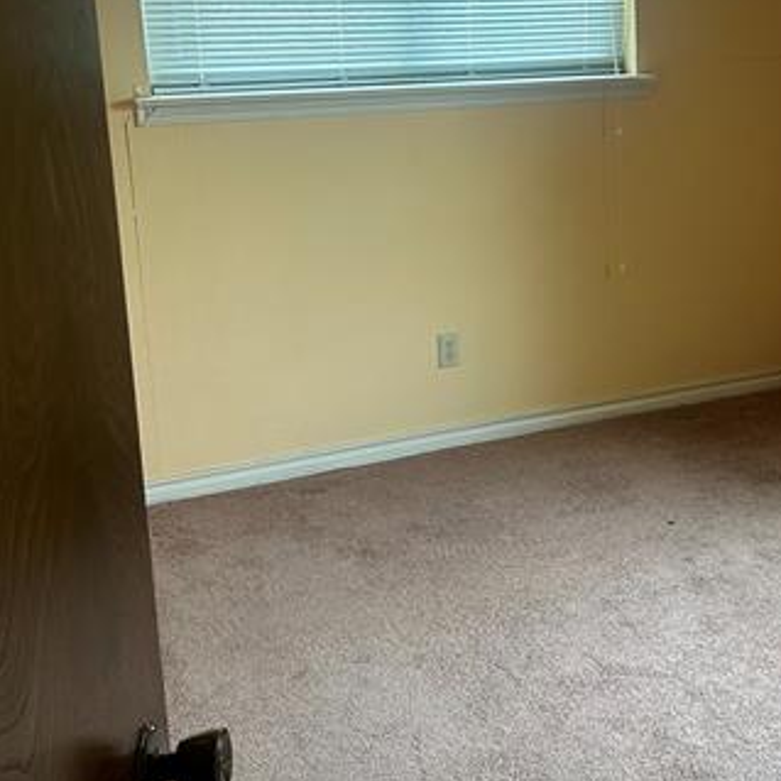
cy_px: 245
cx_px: 661
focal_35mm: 51
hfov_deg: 32.2
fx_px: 1302
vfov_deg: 33.0
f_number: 1.78
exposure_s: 1/120
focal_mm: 6.86
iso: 160
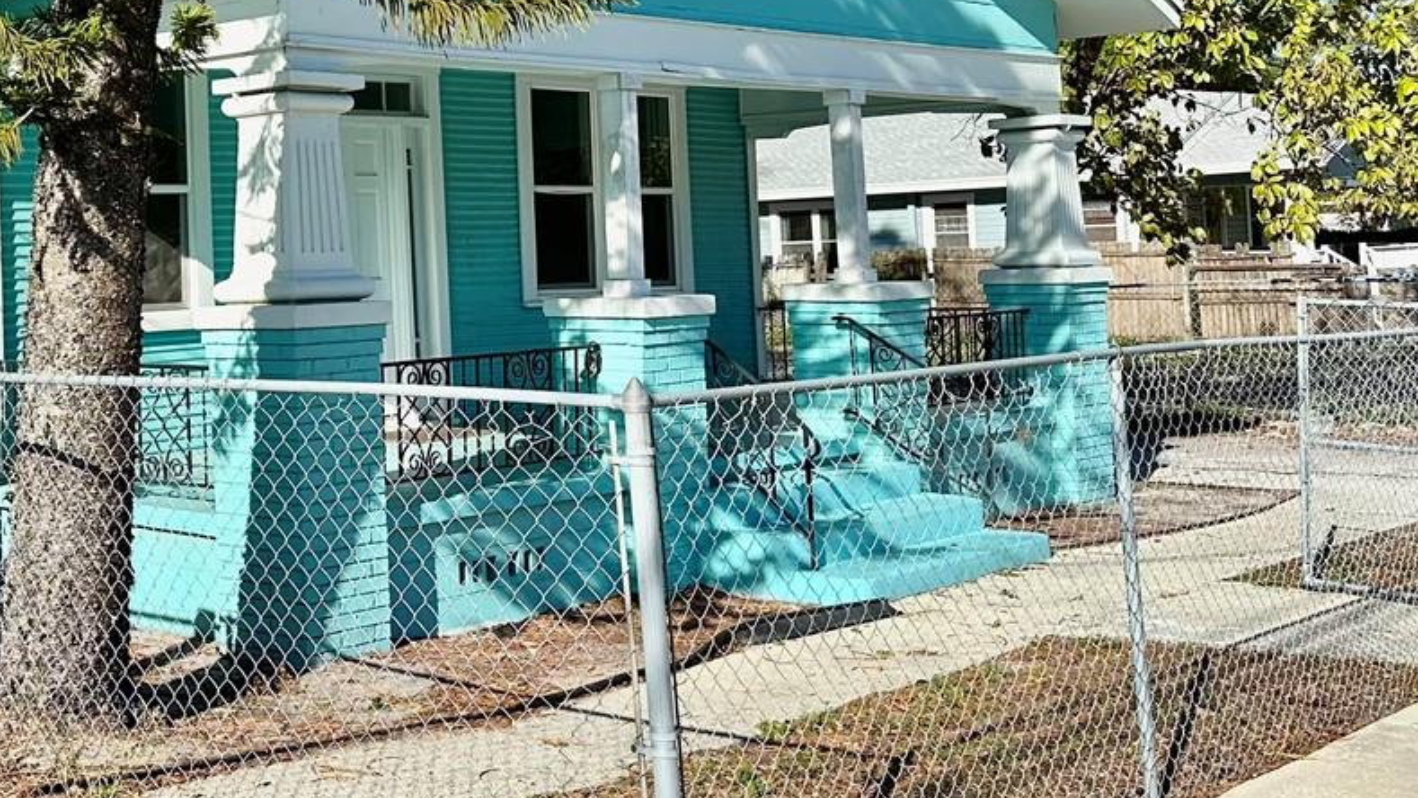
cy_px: 162
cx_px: 187
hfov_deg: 37.1
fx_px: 1993
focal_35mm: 53
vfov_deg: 22.3
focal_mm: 6.86
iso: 80
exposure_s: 1/5000
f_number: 1.78
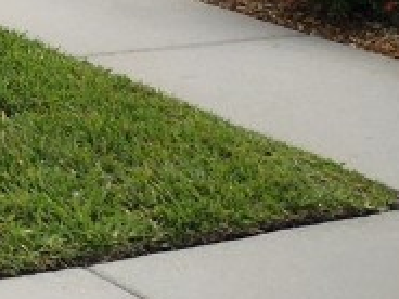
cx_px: -540
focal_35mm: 128
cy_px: -505
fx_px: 1475
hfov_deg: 12.4
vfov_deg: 9.7
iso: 20
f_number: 1.8
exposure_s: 1/1081
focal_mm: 5.4
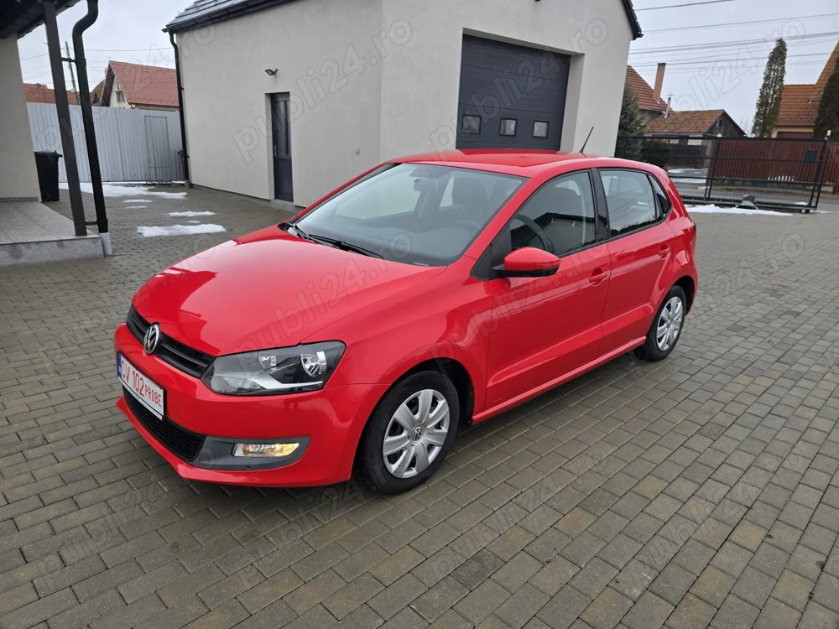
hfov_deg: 73.9
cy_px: 314
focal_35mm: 23
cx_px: 420
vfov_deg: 58.9
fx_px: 557
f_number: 1.7
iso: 64
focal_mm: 6.3
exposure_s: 1/180
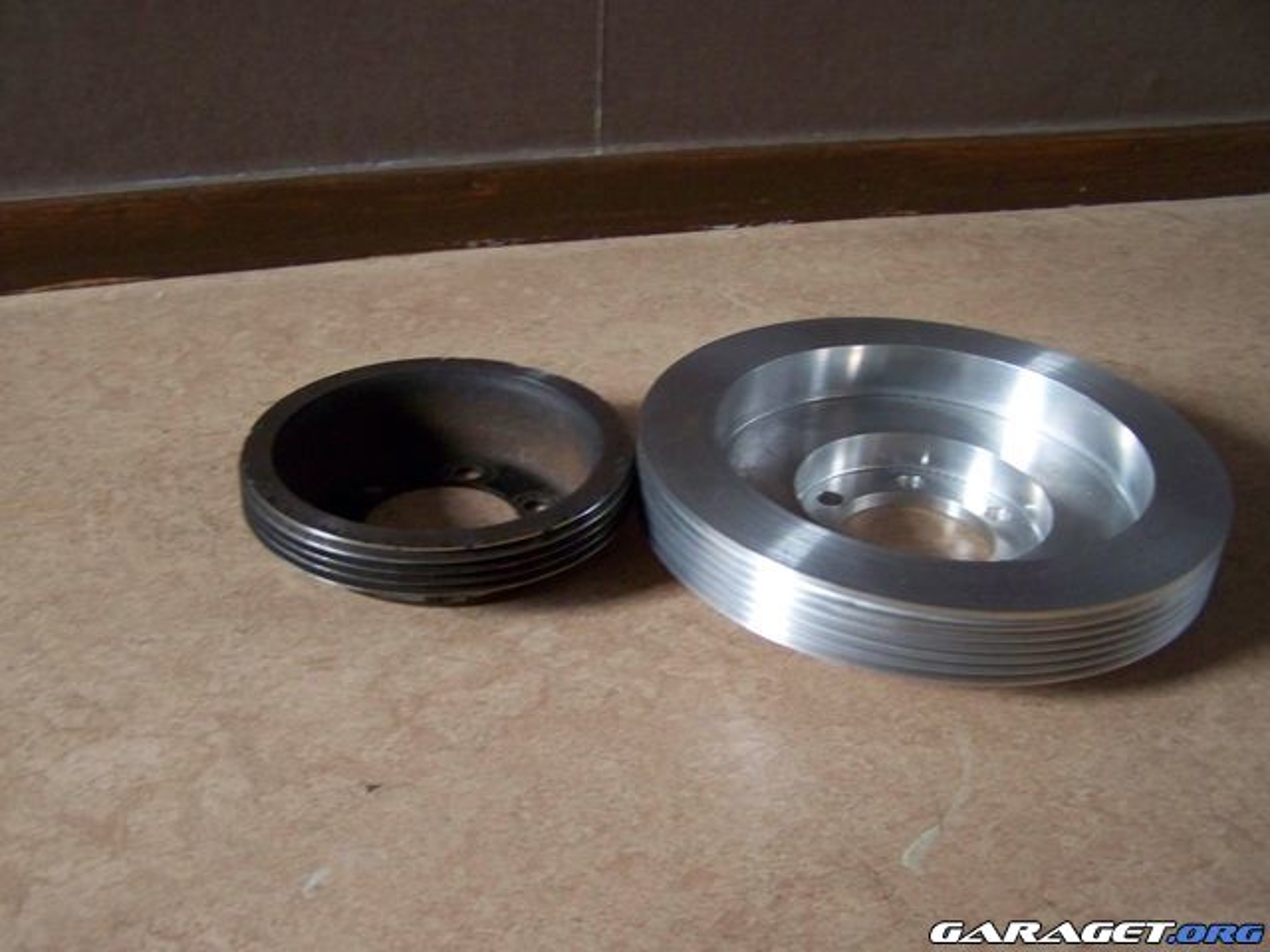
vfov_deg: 37.7
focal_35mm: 38
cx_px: 635
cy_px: 476
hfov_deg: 49.0
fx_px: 1394
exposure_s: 1/20
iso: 400
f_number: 2.8
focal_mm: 6.3
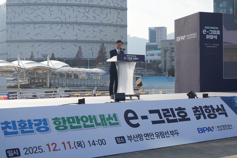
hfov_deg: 38.9
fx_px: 336
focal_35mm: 51
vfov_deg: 26.5
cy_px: 79
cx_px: 118
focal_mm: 51
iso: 100
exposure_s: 1/320
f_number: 8
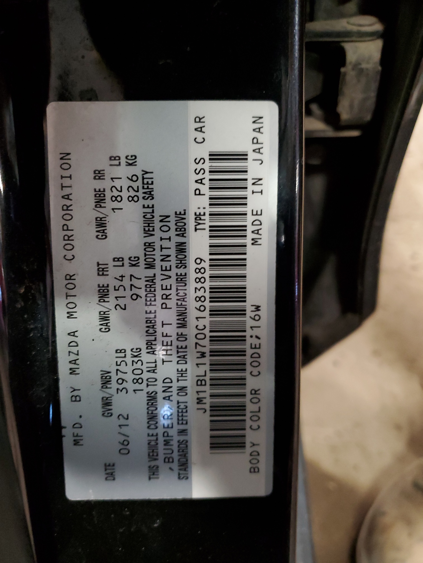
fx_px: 424
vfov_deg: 67.3
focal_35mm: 26
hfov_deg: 53.1
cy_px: 282
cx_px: 212
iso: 305
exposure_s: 1/15
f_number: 1.5
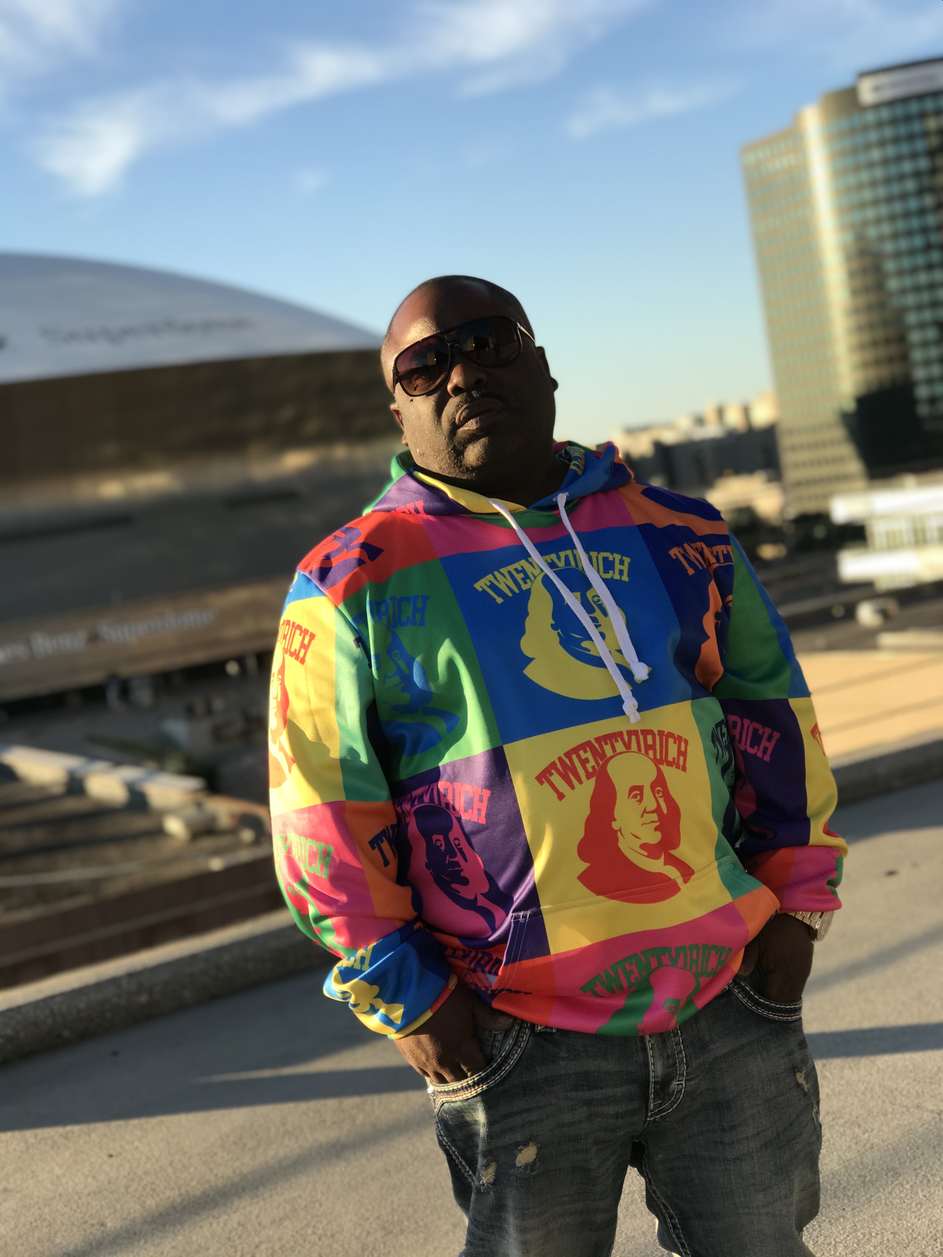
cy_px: 628
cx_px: 472
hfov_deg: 25.7
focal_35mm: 57
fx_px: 2070
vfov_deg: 33.8
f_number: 2.8
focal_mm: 6.6
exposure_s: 1/364
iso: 20
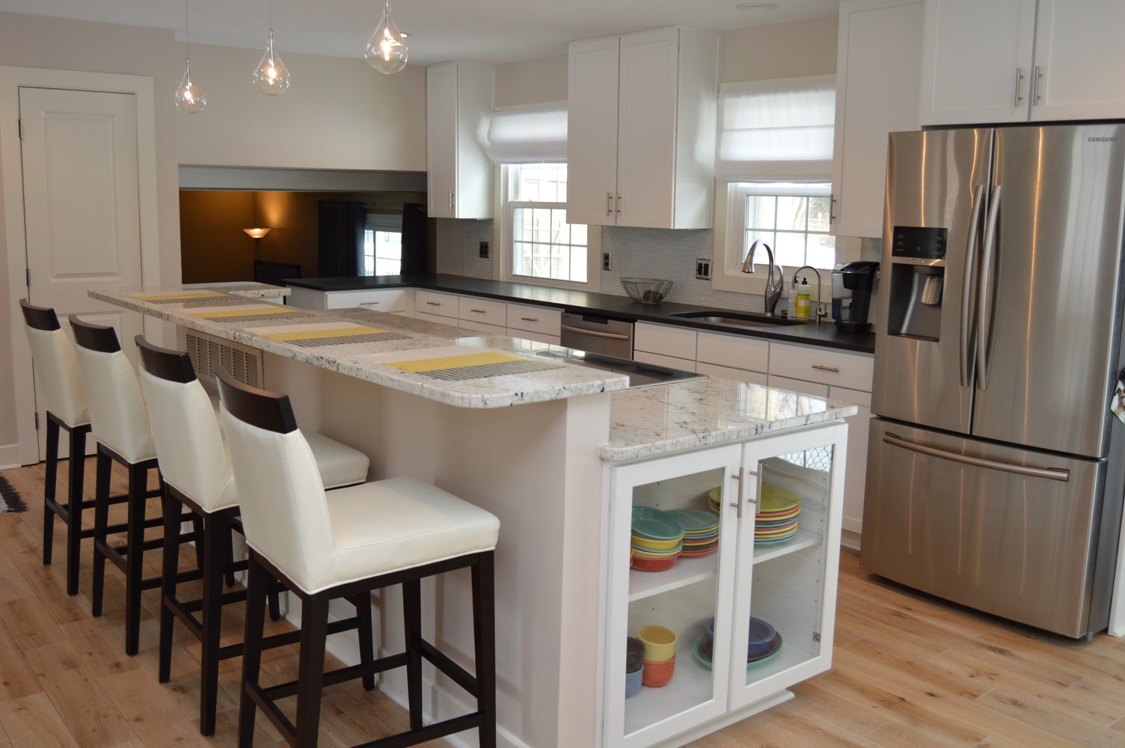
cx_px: 562
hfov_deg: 57.3
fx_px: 1030
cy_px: 374
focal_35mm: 33
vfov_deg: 39.9
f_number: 4.5
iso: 400
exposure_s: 1/80
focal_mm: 22
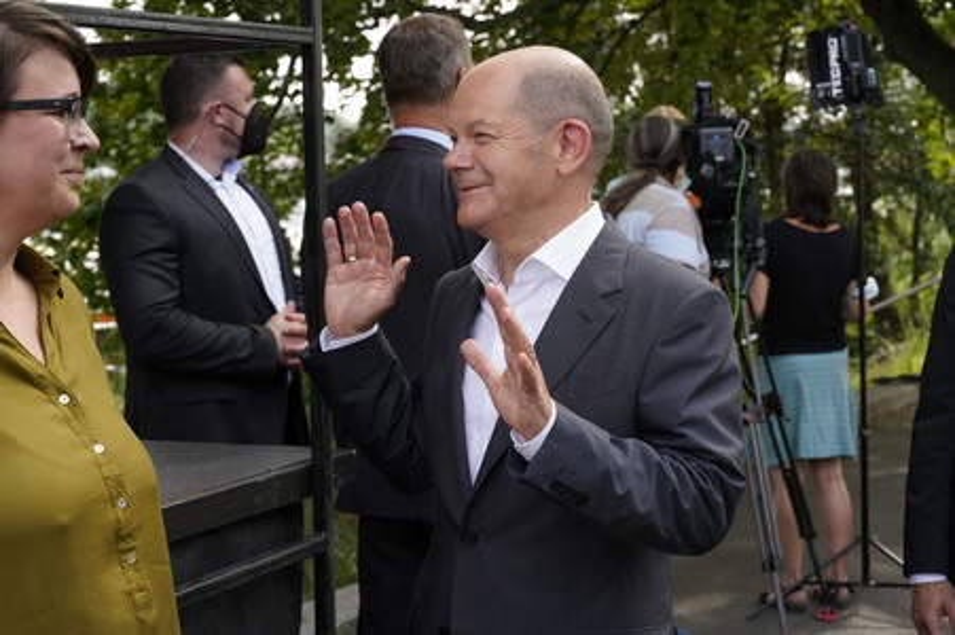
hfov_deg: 29.3
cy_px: 318
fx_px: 1829
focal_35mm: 69
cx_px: 478
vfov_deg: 19.7
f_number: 9
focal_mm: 69
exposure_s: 1/250
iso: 640
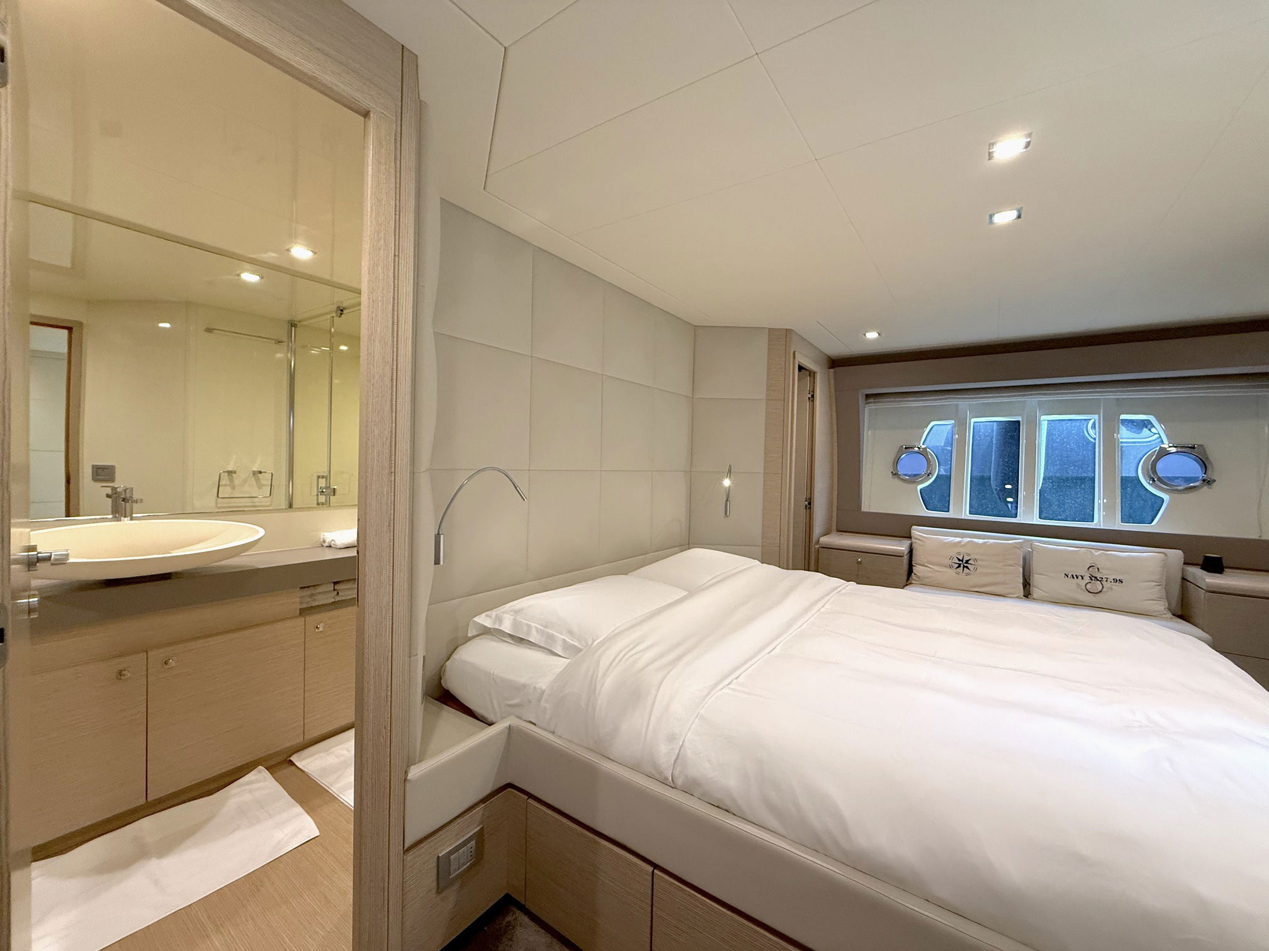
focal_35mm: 14
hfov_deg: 102.1
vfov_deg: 85.7
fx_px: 513
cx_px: 634
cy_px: 476
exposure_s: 1/99
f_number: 2.2
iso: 320
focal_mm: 2.22
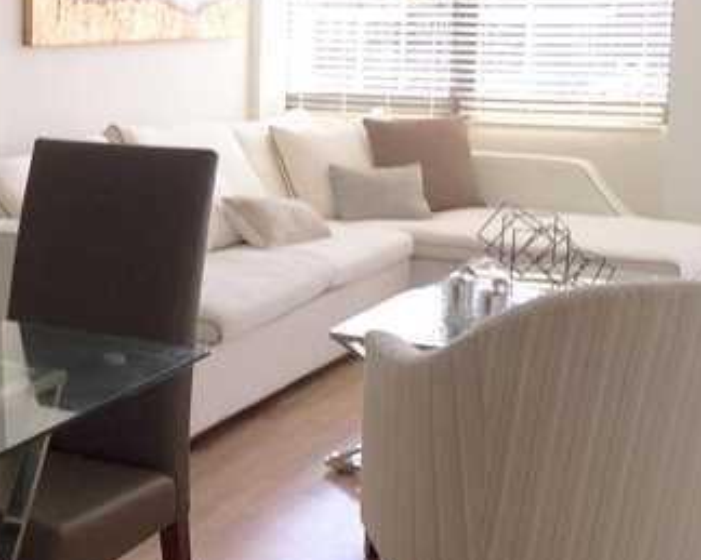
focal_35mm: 70
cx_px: 35
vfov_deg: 21.8
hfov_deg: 26.0
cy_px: 203
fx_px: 1452
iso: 32
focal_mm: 4.15
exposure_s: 1/60
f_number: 2.2
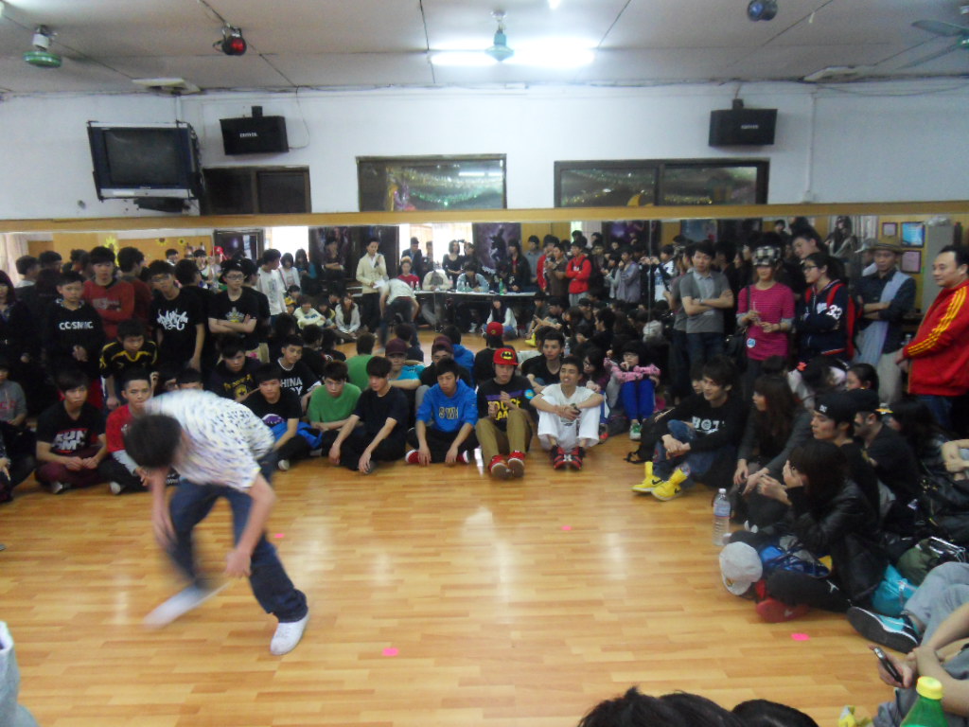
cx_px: 484
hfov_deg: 71.6
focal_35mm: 24
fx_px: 672
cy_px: 364
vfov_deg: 56.8
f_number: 3.3
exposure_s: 1/20
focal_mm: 4.2
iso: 400
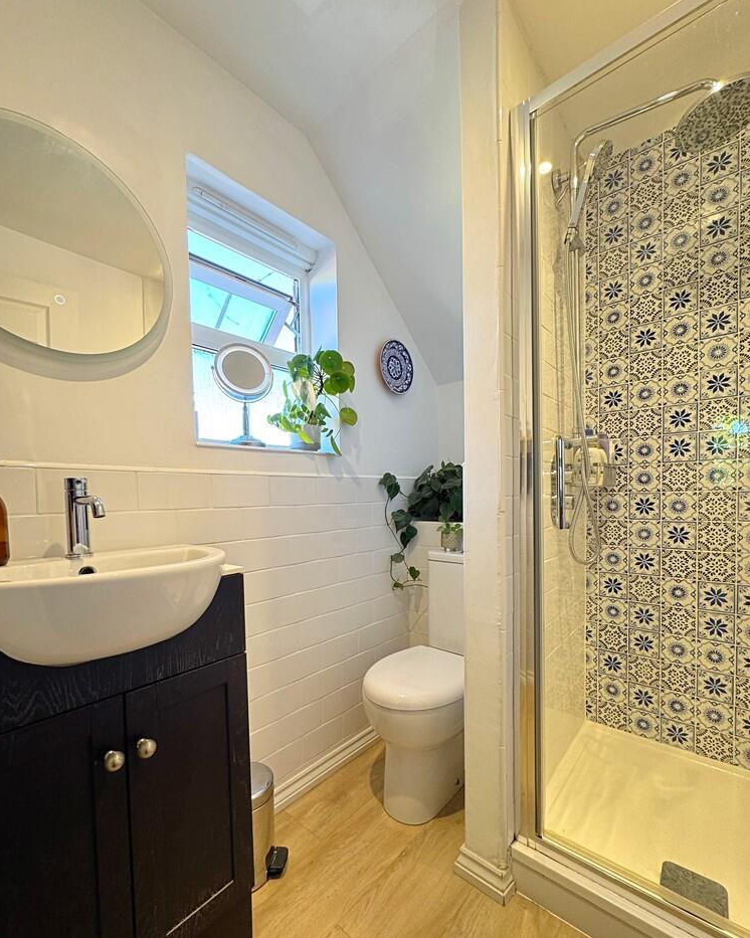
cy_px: 509
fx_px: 416
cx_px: 374
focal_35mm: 15
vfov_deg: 96.6
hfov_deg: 84.0
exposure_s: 1/100
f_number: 2.2
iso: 125
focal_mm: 2.22
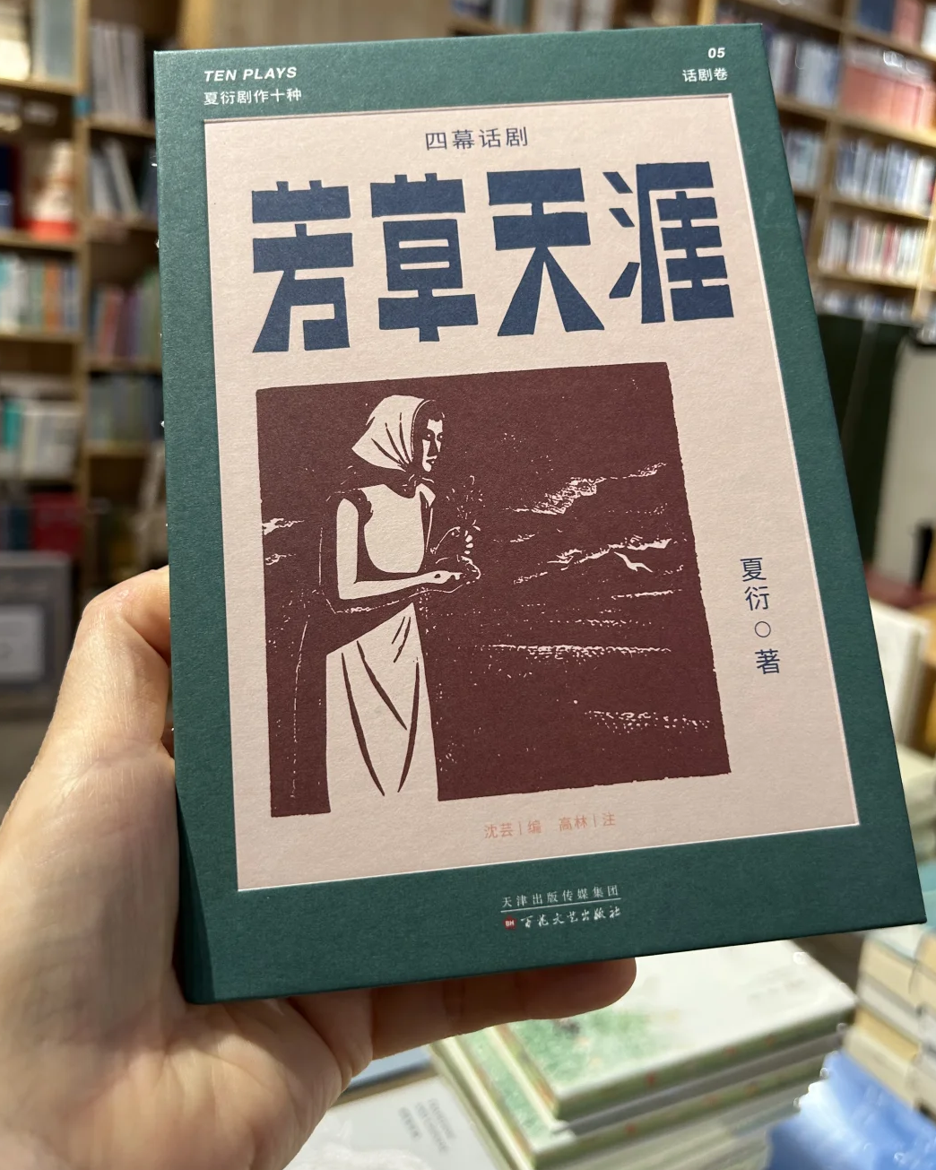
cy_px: 552
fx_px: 970
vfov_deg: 62.2
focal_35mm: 28
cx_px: 480
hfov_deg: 51.5
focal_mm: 5.7
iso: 100
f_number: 1.5
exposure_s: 1/100
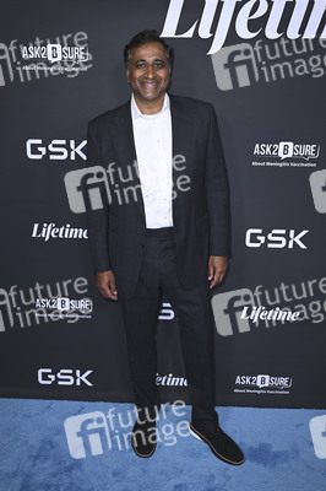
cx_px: 163
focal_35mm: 30
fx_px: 415
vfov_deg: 61.1
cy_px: 246
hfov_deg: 42.9
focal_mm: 30.5
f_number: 5.6
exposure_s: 1/200
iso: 1600
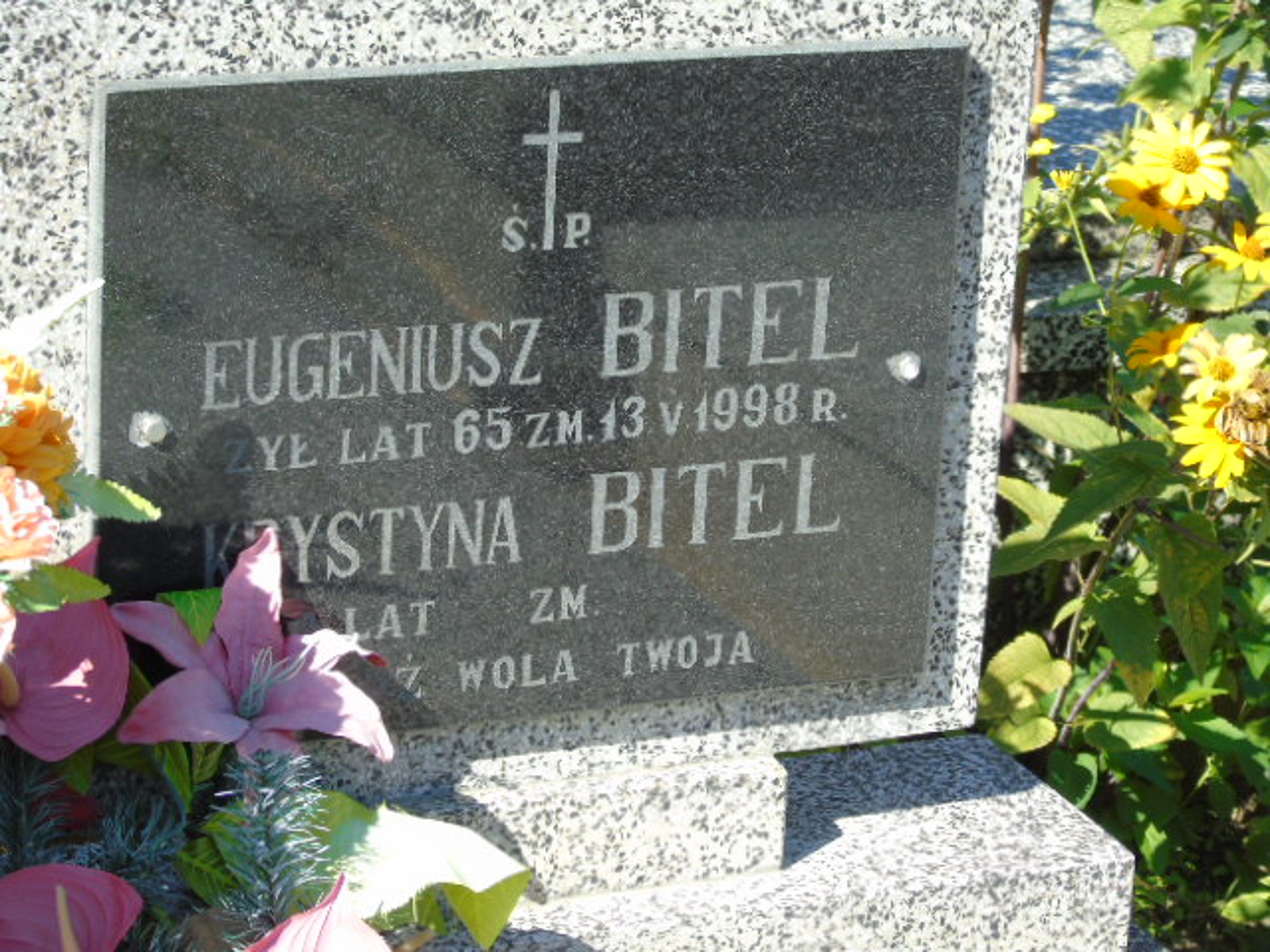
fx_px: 4549
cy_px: 476
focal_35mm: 124
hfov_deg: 15.9
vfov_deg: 12.0
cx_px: 635
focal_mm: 22
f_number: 4.6
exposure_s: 1/200
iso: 80
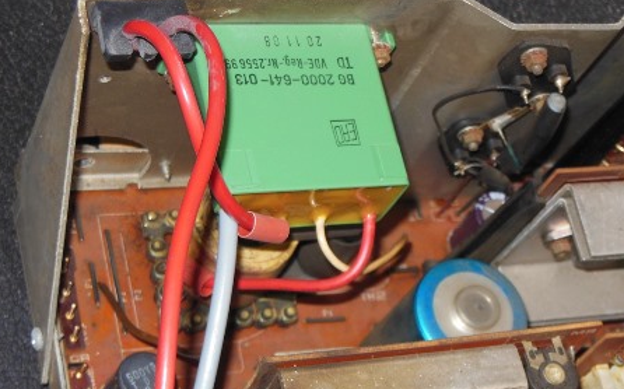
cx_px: 312
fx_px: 1376
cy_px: 229
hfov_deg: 25.5
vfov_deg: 16.1
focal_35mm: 81
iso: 200
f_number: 4.4
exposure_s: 1/60
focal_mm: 13.6
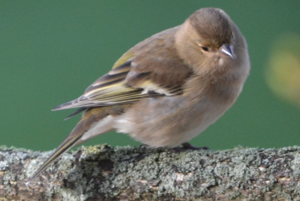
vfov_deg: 3.1
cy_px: 100
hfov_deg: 4.6
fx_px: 3753
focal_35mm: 450
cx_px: 150
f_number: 5.6
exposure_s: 1/500
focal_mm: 300
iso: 1000
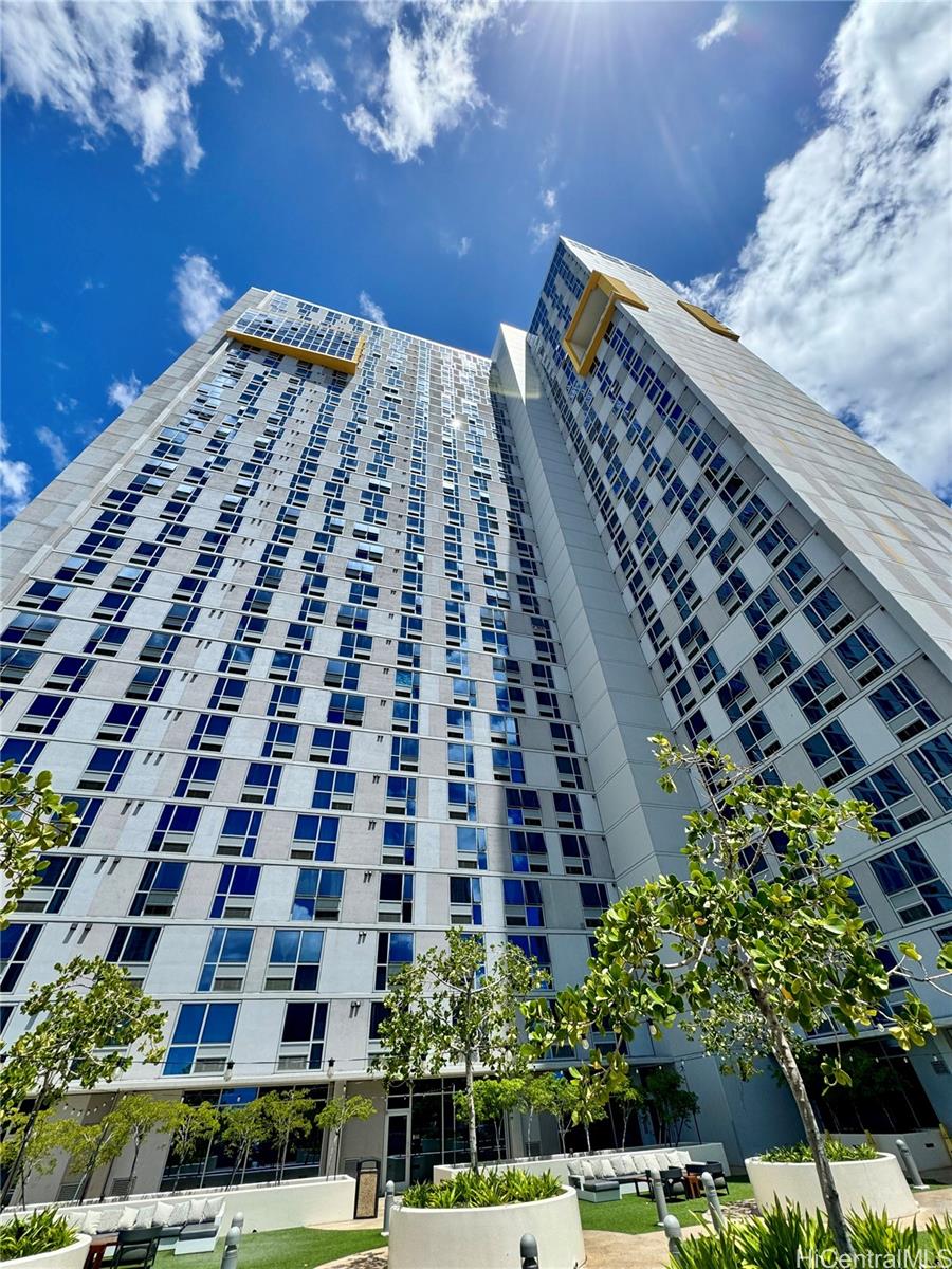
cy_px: 634
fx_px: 513
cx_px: 476
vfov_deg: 102.1
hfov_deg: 85.7
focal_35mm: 14
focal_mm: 2.22
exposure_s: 1/2273
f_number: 2.2
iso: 50
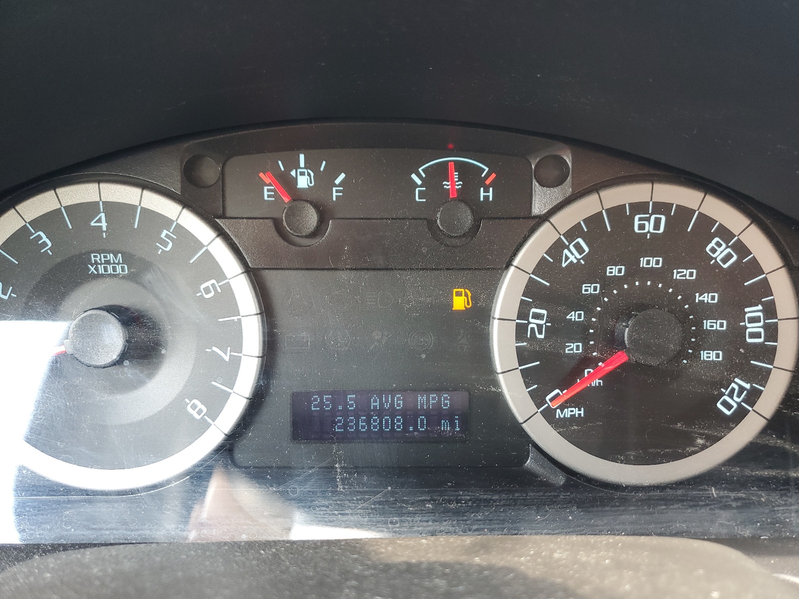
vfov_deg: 53.1
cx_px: 400
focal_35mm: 26
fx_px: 600
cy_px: 300
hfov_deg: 67.3
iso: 79
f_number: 1.5
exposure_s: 1/60.2
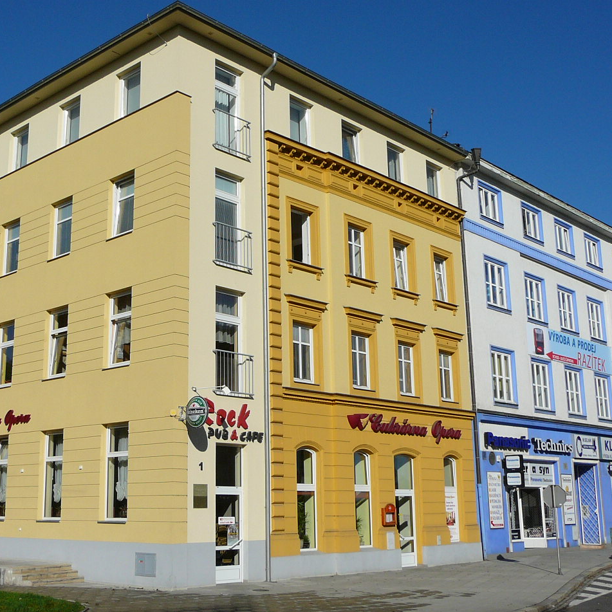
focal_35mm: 44
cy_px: 304
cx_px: 239
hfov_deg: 38.2
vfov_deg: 38.3
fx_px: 880
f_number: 5
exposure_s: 1/1000
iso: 80
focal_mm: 5.2
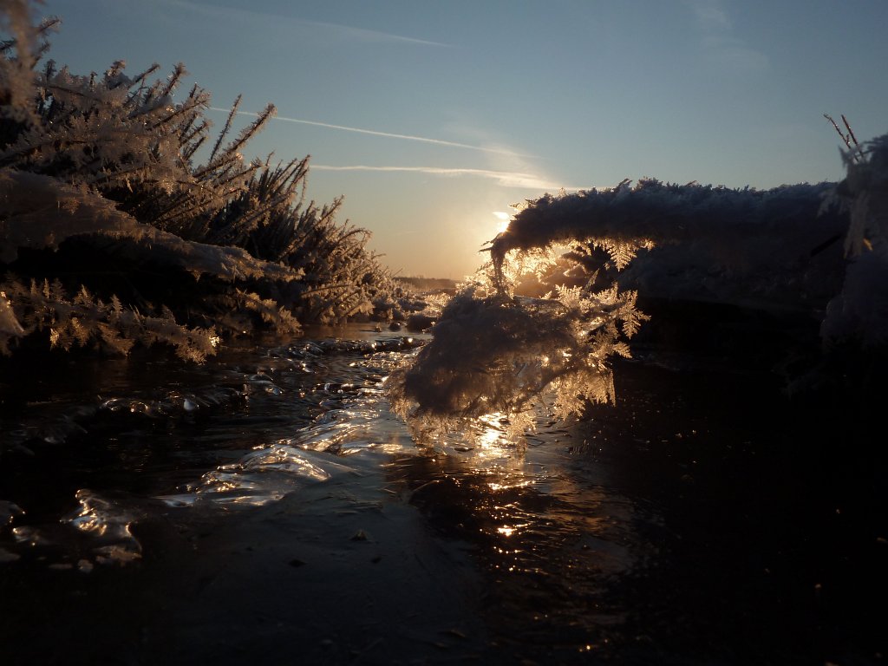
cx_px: 444
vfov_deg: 54.9
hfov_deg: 69.4
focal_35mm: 25
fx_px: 641
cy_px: 333
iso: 80
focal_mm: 4.1
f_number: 5.6
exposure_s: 1/800
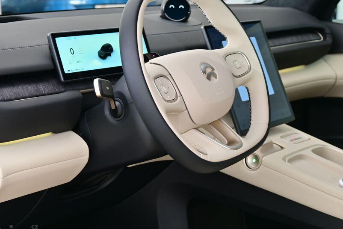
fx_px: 753
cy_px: 107
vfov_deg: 17.3
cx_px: 188
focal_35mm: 79
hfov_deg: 25.7
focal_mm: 44
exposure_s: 1/13
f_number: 6
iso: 400
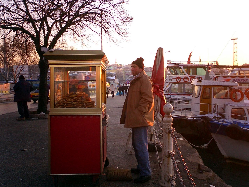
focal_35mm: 37
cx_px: 124
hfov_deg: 50.1
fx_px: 266
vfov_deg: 38.7
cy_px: 94
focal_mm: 5.6
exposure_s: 1/100
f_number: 3.5
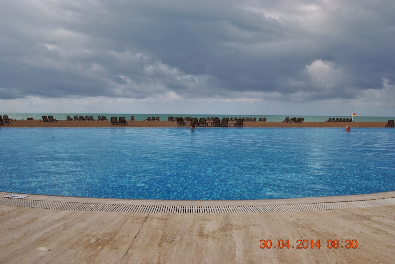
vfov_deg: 43.7
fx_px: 330
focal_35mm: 30
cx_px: 198
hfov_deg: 61.9
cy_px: 132
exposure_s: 1/320
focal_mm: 20
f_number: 8
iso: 100
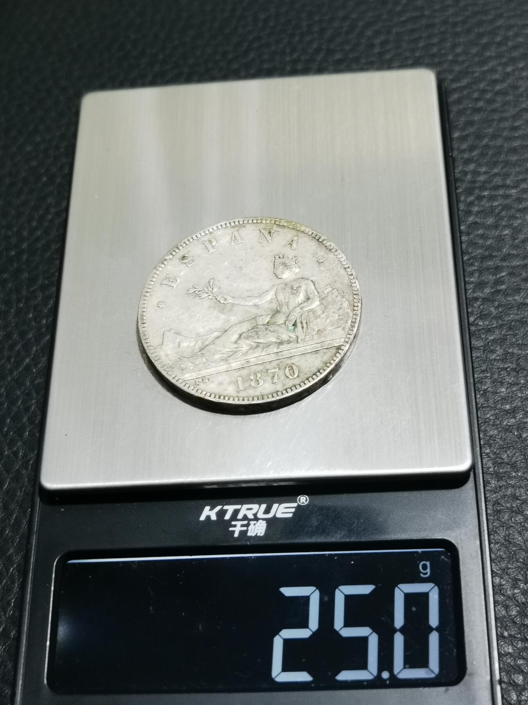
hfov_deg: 26.6
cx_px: 264
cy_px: 352
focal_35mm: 55
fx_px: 1119
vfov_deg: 34.9
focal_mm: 6.67
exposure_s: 1/100
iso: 200
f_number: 1.9
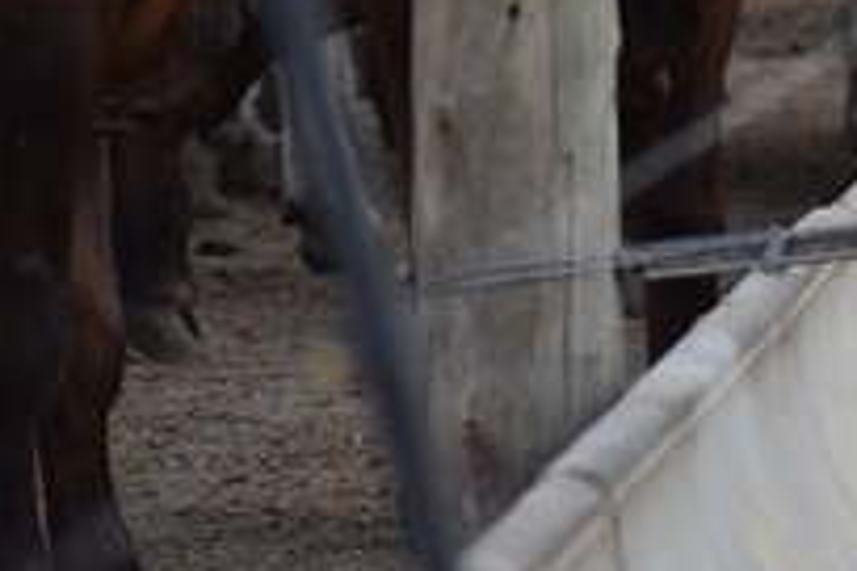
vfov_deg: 2.3
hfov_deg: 3.4
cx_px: 1117
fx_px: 14198
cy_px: -189
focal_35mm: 596
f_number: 4.8
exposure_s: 1/1000
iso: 560
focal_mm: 135
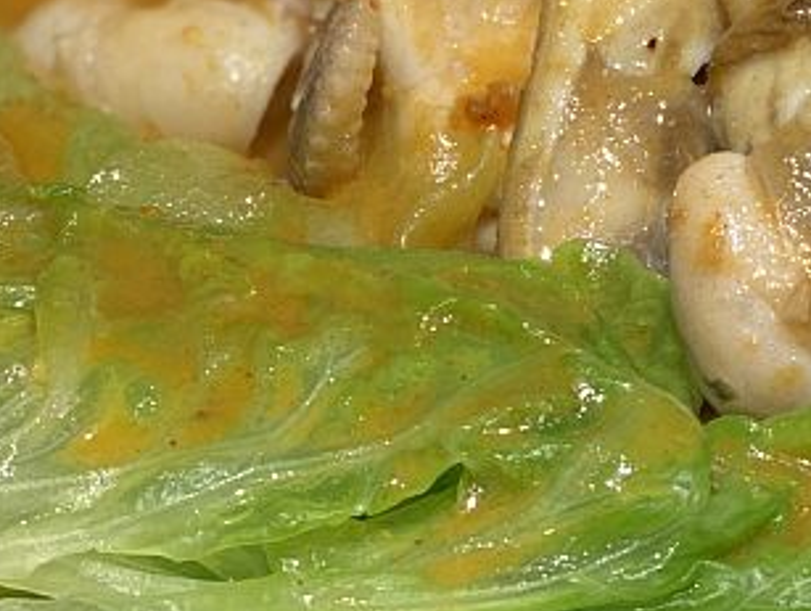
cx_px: 795
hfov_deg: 9.7
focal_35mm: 203
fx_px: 4762
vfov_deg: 7.3
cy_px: 74
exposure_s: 1/100
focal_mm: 6
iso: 50
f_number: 2
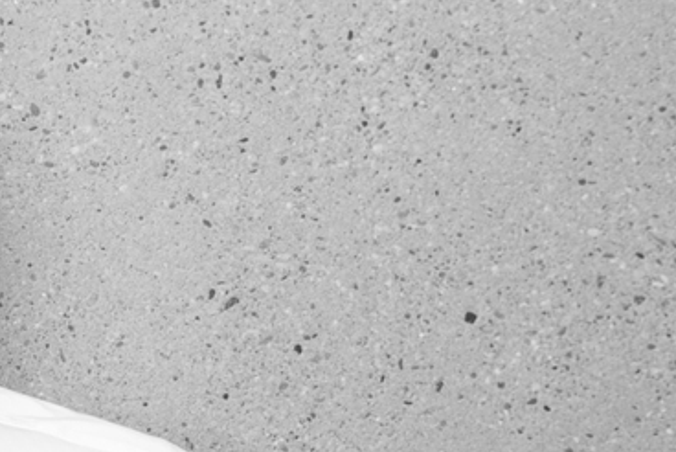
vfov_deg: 9.3
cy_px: 466
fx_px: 2744
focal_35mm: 146
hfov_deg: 13.5
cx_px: -219
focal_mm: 48
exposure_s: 1/200
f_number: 5.6
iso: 100
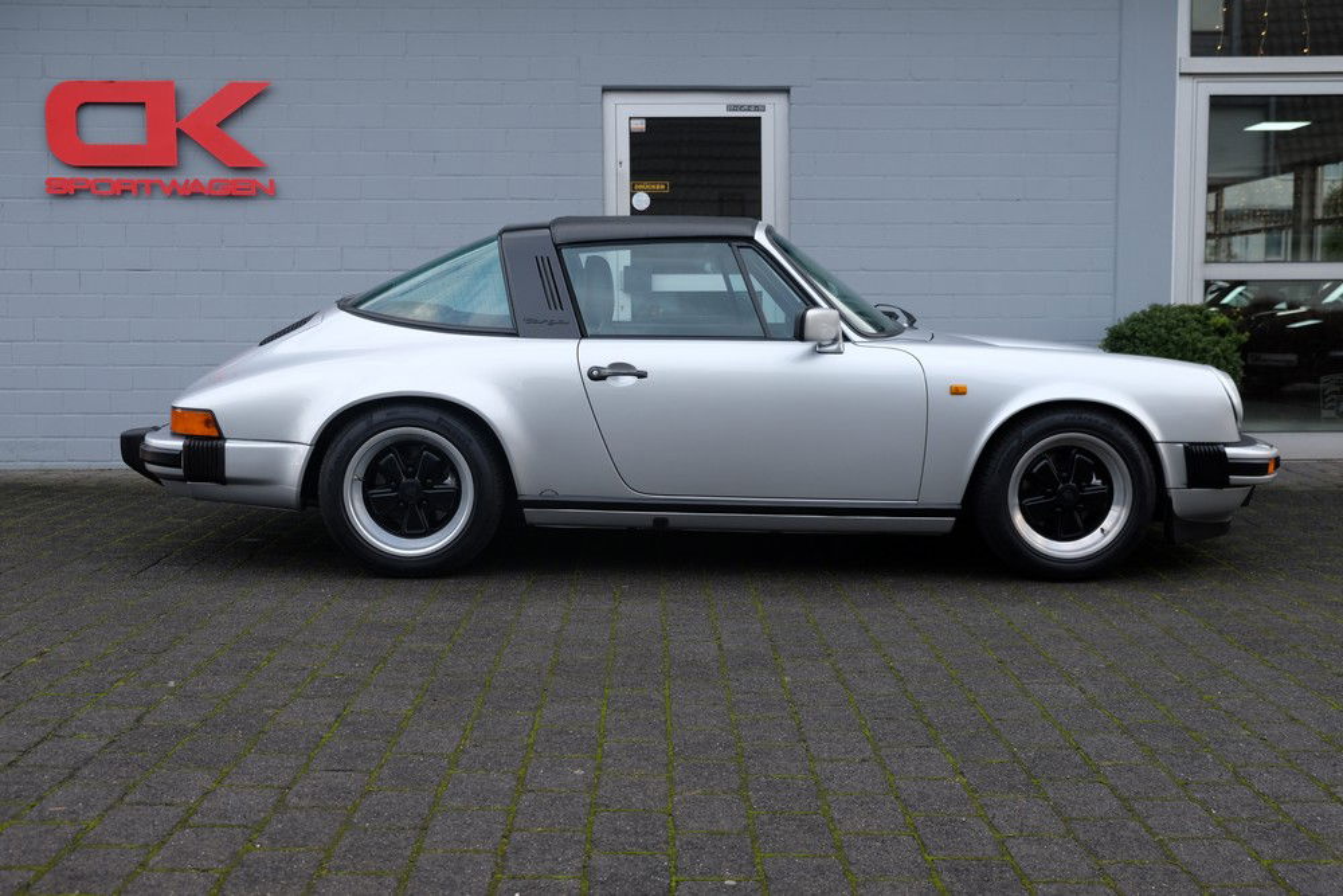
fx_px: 1343
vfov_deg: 36.9
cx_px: 672
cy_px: 448
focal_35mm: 36
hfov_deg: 53.1
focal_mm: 24.3
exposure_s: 1/160
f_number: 3.6
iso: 200
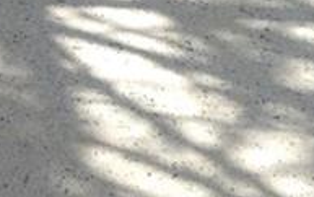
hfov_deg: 11.0
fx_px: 1585
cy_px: -143
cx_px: -104
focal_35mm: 185
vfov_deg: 6.9
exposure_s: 1/394
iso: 25
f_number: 2.4
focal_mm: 3.3
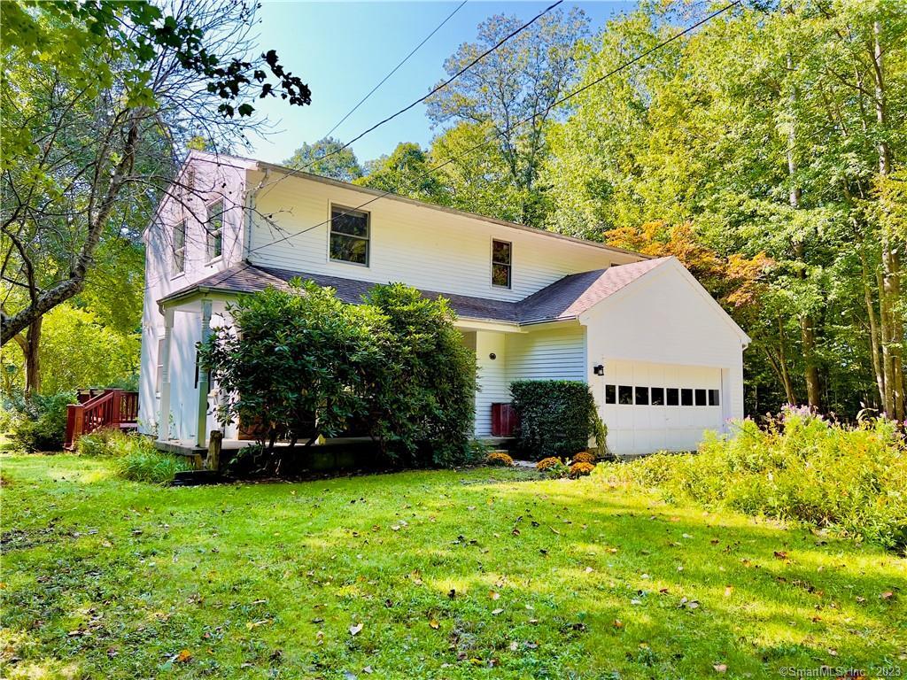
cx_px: 454
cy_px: 340
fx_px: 681
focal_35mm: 26
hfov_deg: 67.3
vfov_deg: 53.1
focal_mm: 5.7
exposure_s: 1/413
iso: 50
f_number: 1.5
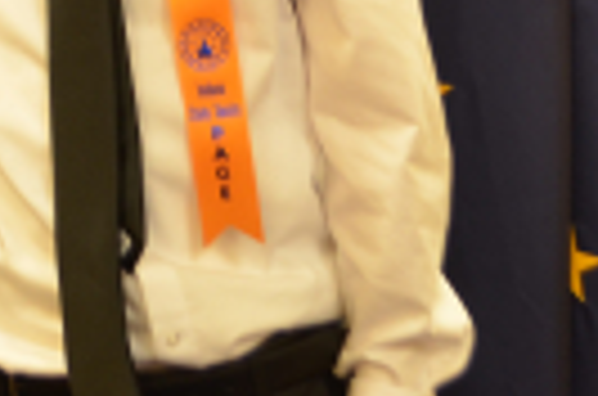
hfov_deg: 13.2
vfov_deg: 8.7
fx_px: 2486
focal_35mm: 150
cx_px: -189
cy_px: -342
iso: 500
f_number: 4.2
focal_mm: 26
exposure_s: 1/15
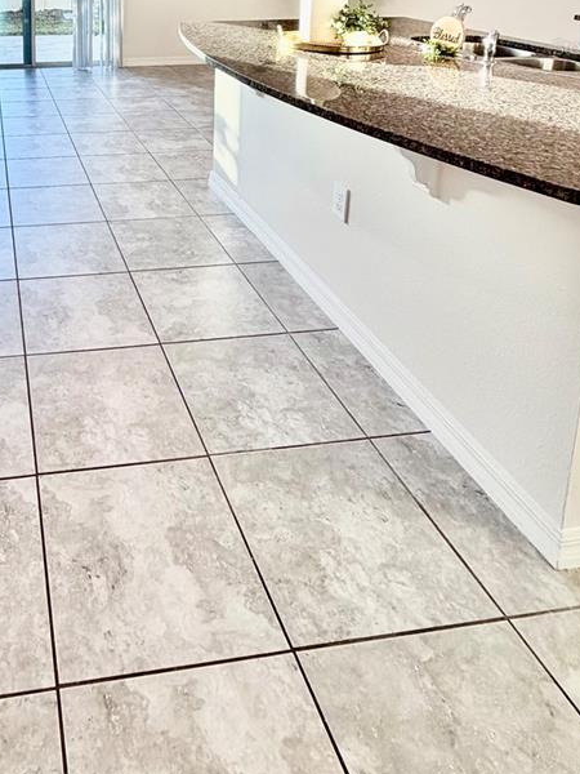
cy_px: 46
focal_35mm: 28
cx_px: 64
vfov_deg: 53.5
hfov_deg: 45.4
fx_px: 626
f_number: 2.2
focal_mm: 2.22
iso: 100
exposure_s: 1/120
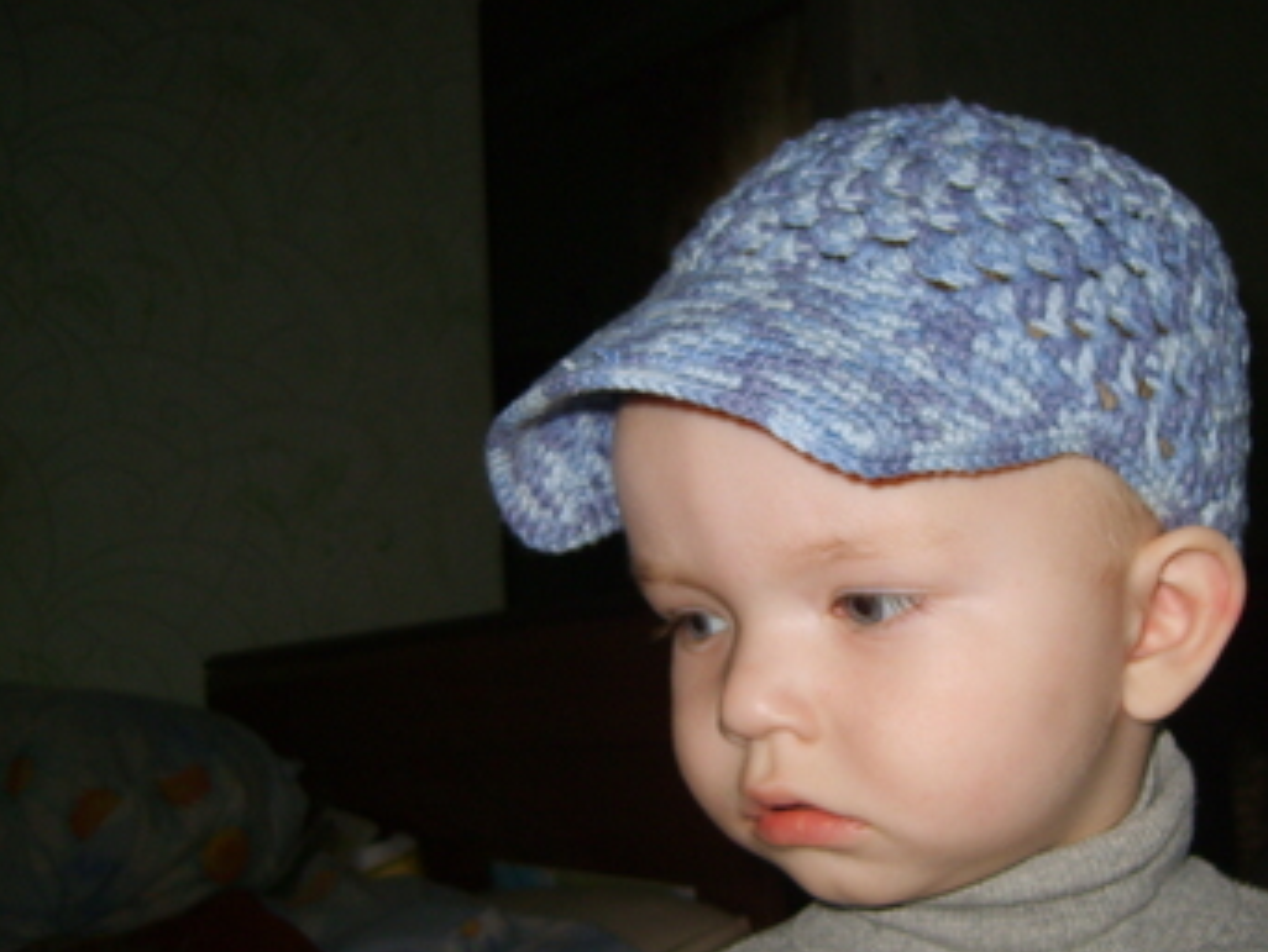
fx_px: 1686
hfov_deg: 40.9
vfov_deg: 31.5
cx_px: 801
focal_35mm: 46
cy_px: 559
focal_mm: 7.4
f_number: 2.8
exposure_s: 1/30
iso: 100
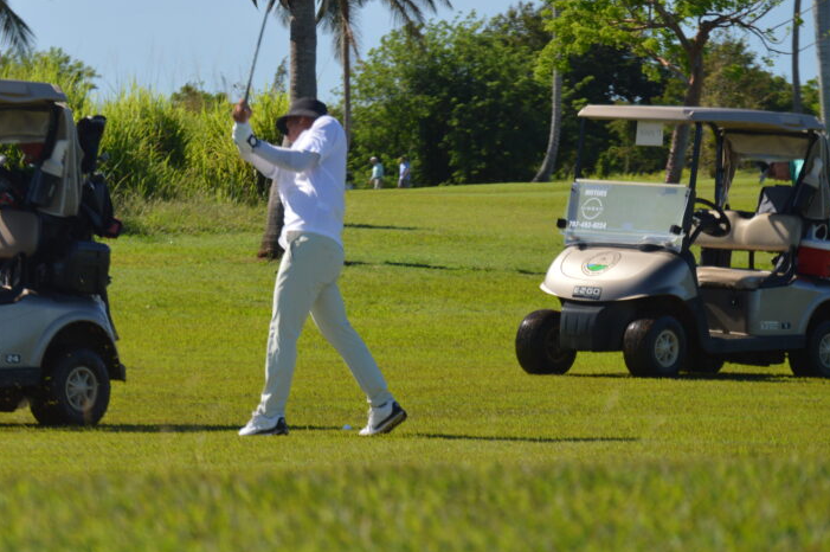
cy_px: 202
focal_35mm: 263
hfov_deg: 7.8
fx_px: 6058
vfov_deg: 5.2
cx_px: 315
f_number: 4.8
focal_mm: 120
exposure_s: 1/800
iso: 400
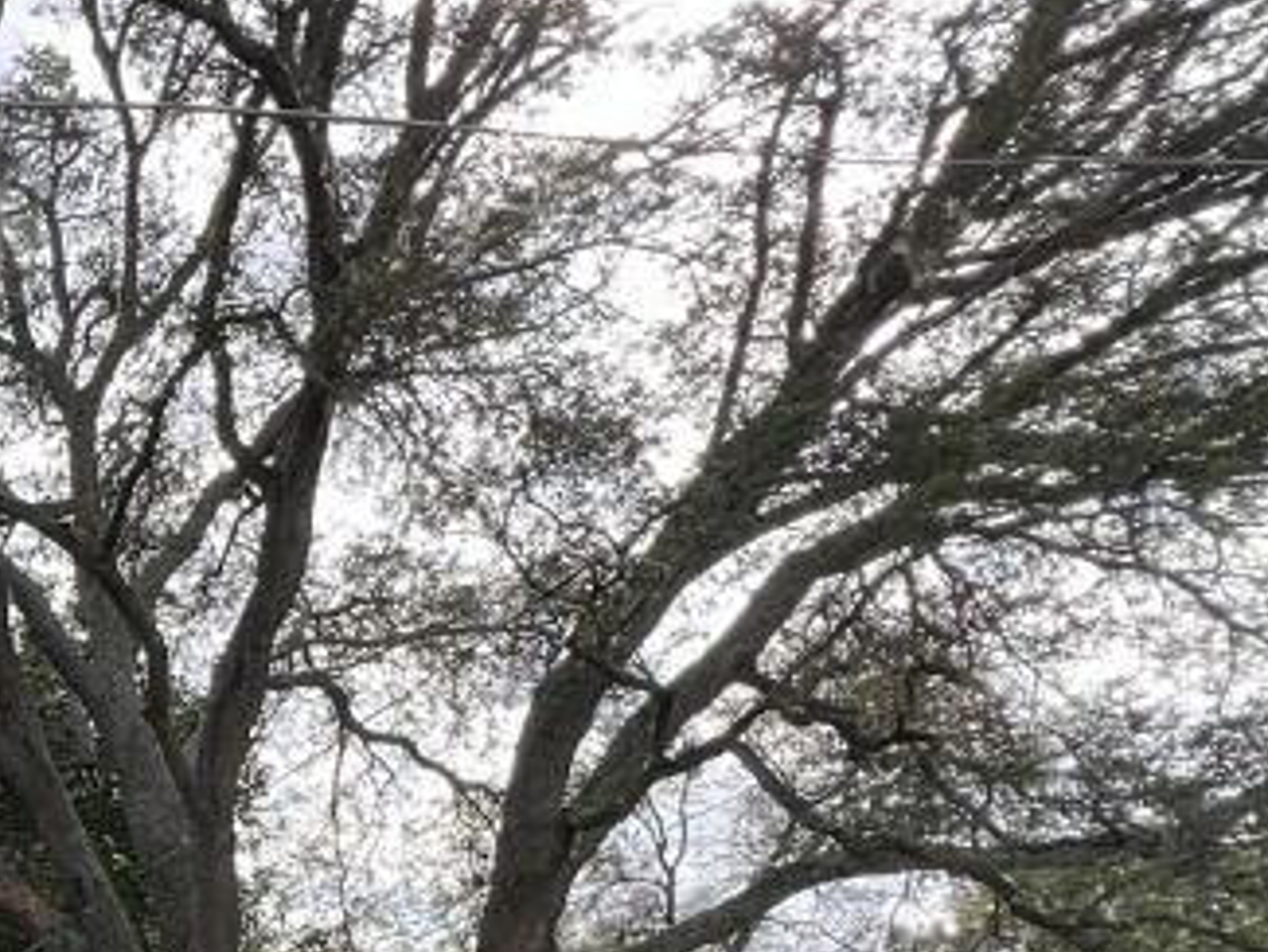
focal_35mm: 41
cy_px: 1100
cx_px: -417
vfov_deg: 30.6
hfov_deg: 32.8
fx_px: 1502
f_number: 1.8
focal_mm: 1.57
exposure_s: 1/605
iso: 32
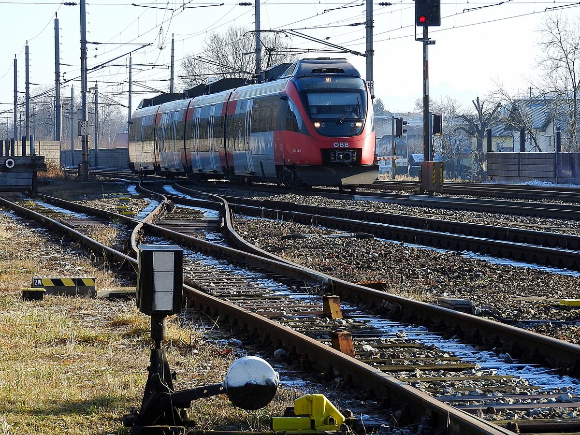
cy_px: 218
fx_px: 2513
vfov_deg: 9.9
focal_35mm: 150
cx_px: 290
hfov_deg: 13.2
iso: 100
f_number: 5.2
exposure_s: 1/250
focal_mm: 26.9
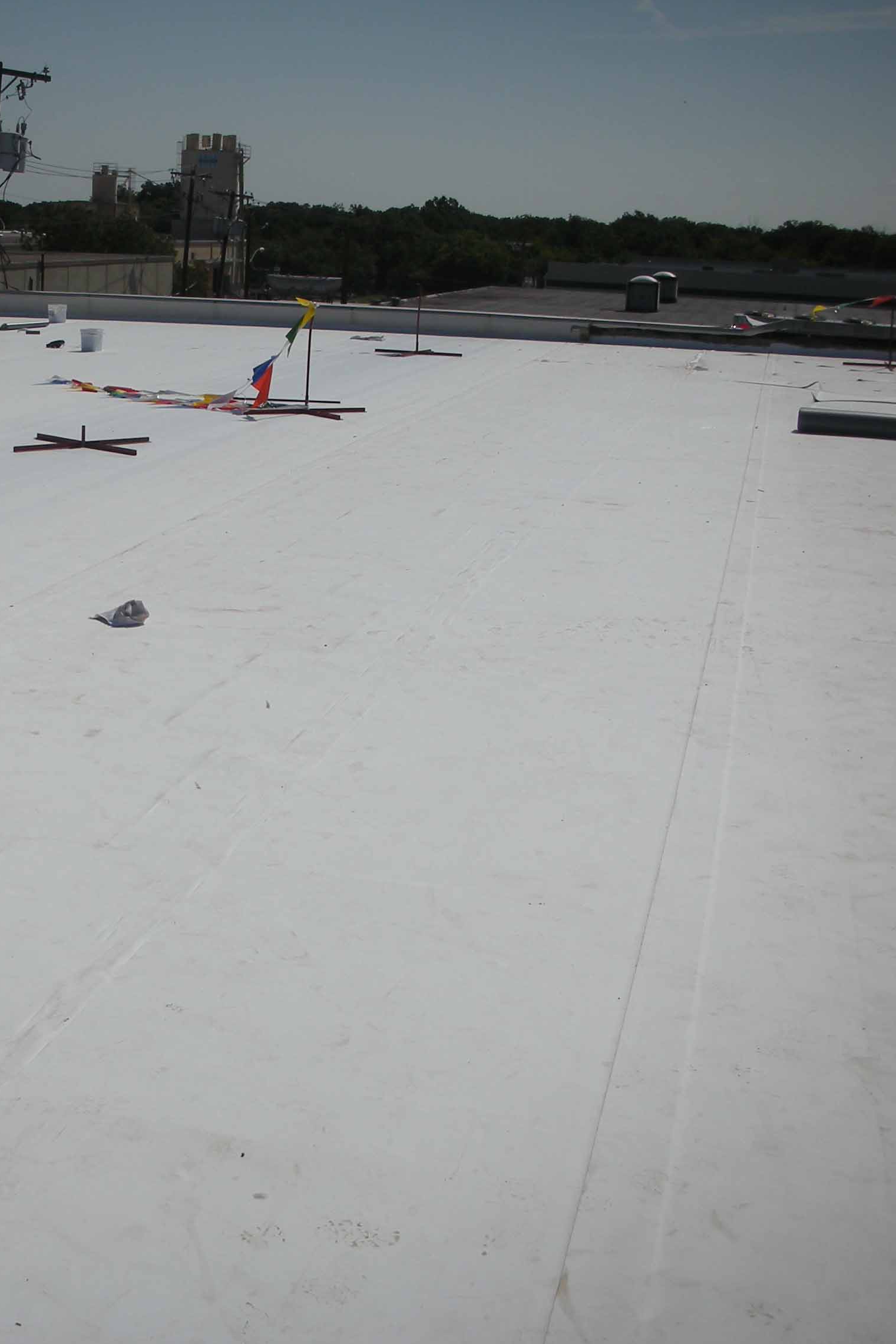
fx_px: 1829
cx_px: 81
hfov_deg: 26.5
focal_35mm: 49
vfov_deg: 40.3
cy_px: 667
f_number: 7.9
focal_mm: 5.8
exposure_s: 1/473
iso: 50
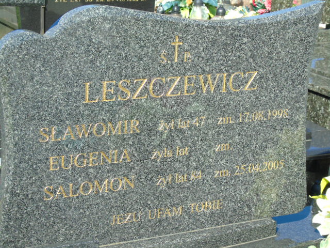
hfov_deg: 23.8
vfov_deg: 18.0
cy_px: 124
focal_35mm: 82
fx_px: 782
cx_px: 165
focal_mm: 15
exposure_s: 1/250
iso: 80
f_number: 4.1
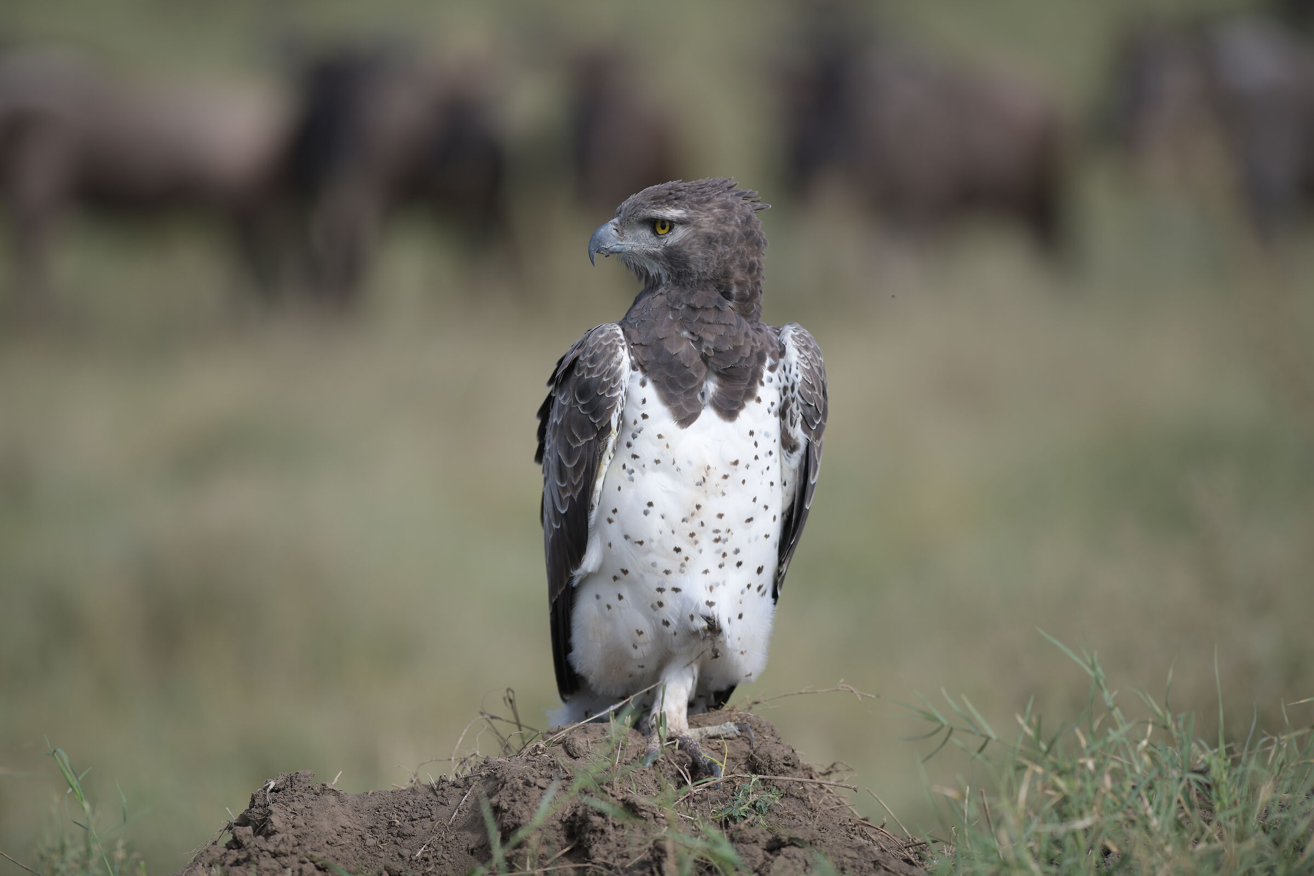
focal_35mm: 300
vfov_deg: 4.6
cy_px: 438
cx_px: 657
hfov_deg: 6.9
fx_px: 10949
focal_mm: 300
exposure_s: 1/1000
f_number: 3.2
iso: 64
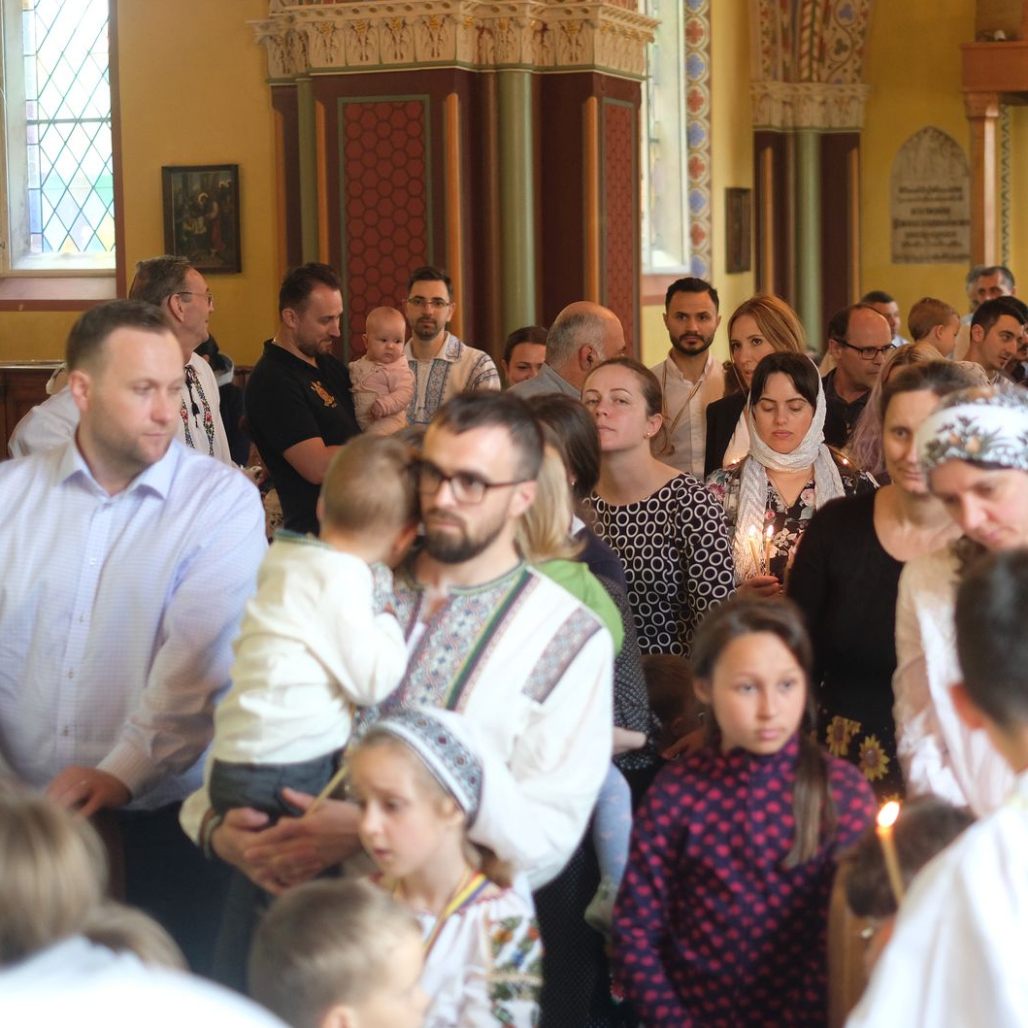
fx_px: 2285
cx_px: 740
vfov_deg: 25.4
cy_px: 514
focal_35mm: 68
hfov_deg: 25.1
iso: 800
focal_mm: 35
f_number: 1.4
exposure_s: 1/160
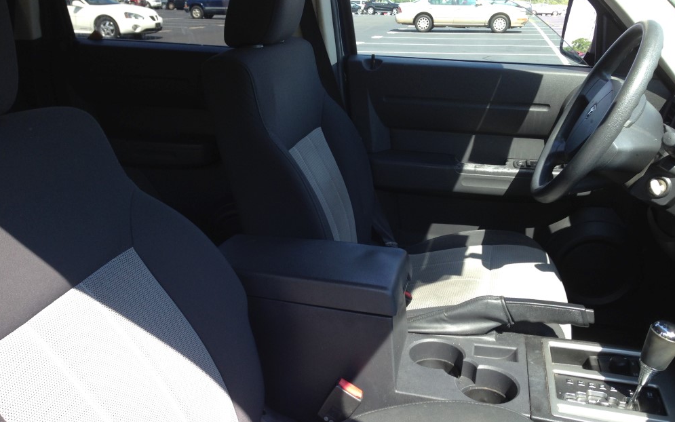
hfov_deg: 54.0
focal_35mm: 36
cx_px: 334
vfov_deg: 35.3
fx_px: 662
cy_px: 235
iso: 50
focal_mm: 4.12
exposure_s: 1/239
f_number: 2.4
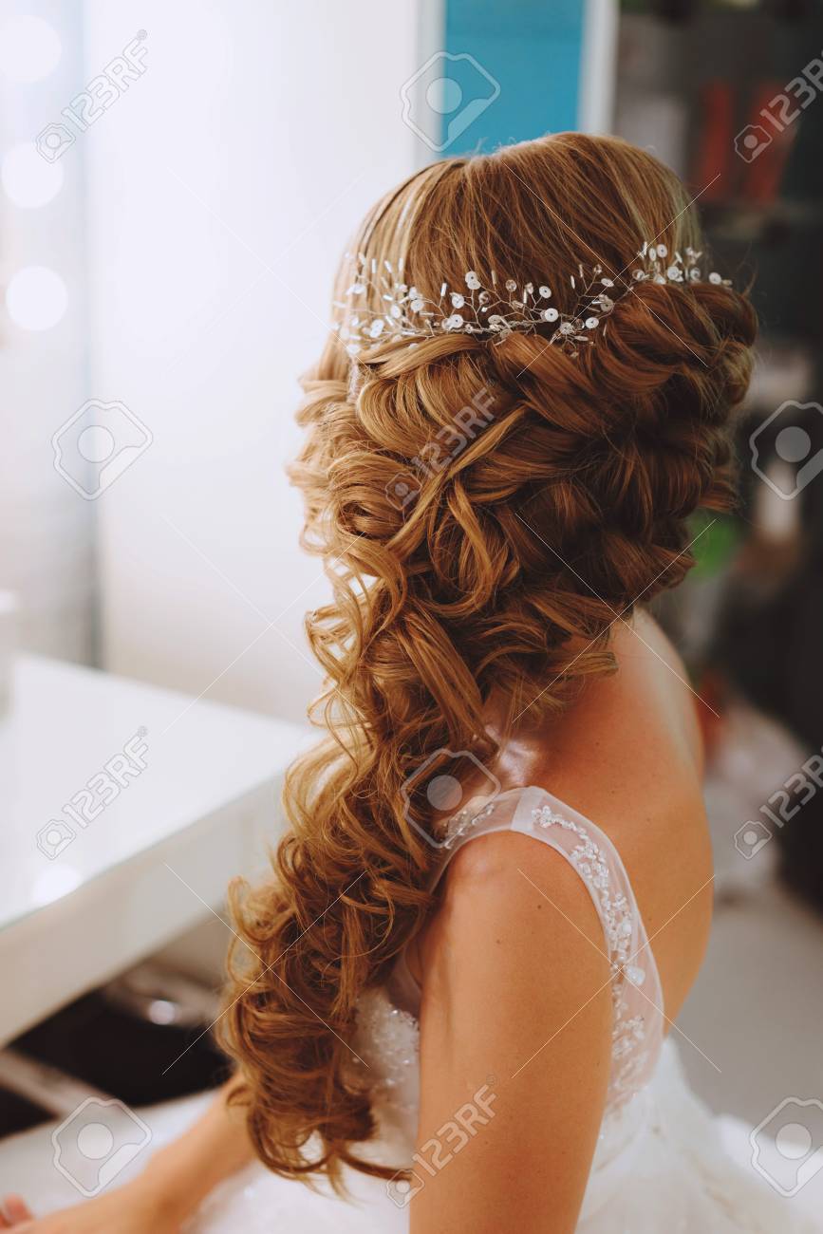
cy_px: 617
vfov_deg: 39.6
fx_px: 1714
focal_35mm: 50
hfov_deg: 27.0
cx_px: 412
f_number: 2.5
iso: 320
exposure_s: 1/160
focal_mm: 50
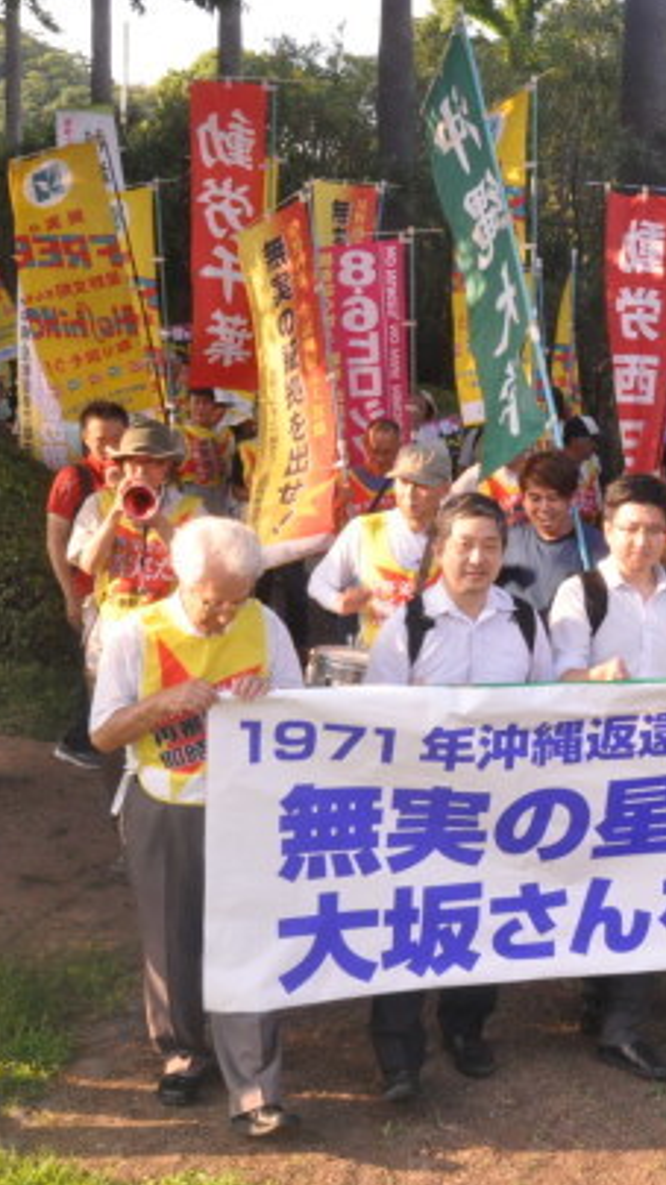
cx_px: 648
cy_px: 594
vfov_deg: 39.2
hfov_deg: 21.9
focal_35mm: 53
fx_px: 1665
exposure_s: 1/80
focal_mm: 22
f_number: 20
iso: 1600
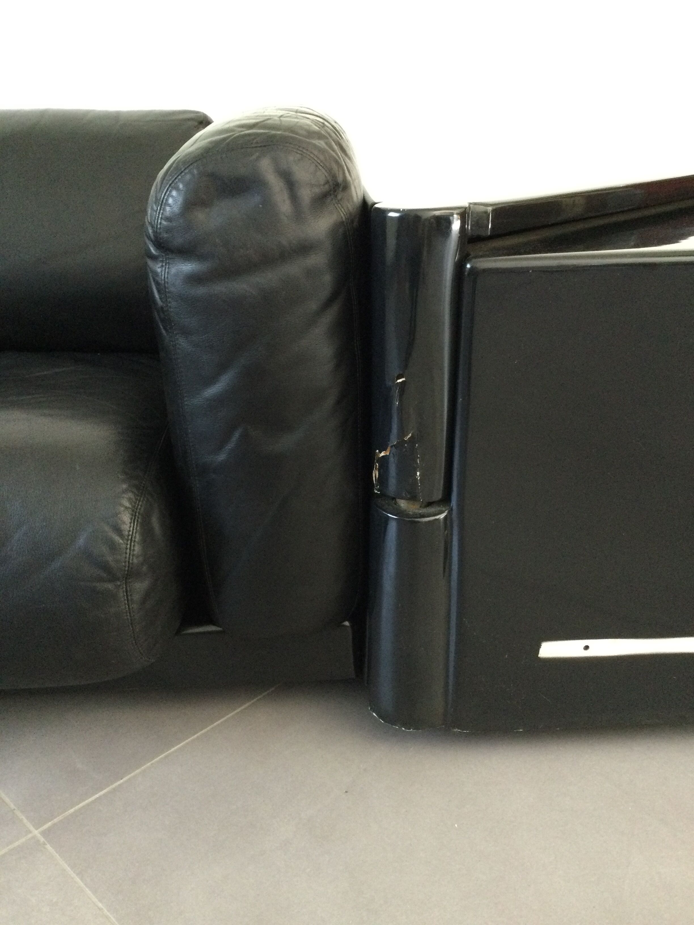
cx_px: 347
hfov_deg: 45.4
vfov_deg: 58.4
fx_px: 829
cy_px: 462
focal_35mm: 31
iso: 200
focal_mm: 3.3
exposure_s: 1/25
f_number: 2.4
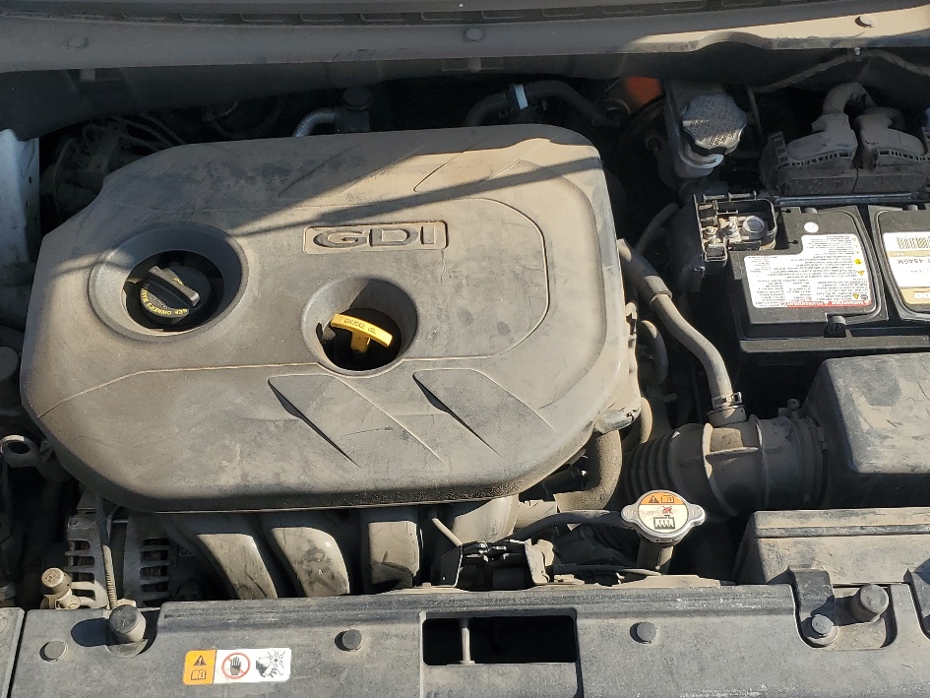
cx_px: 454
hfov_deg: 42.9
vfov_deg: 32.7
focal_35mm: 44
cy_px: 450
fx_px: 1182
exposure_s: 1/1250
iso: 50
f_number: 1.5
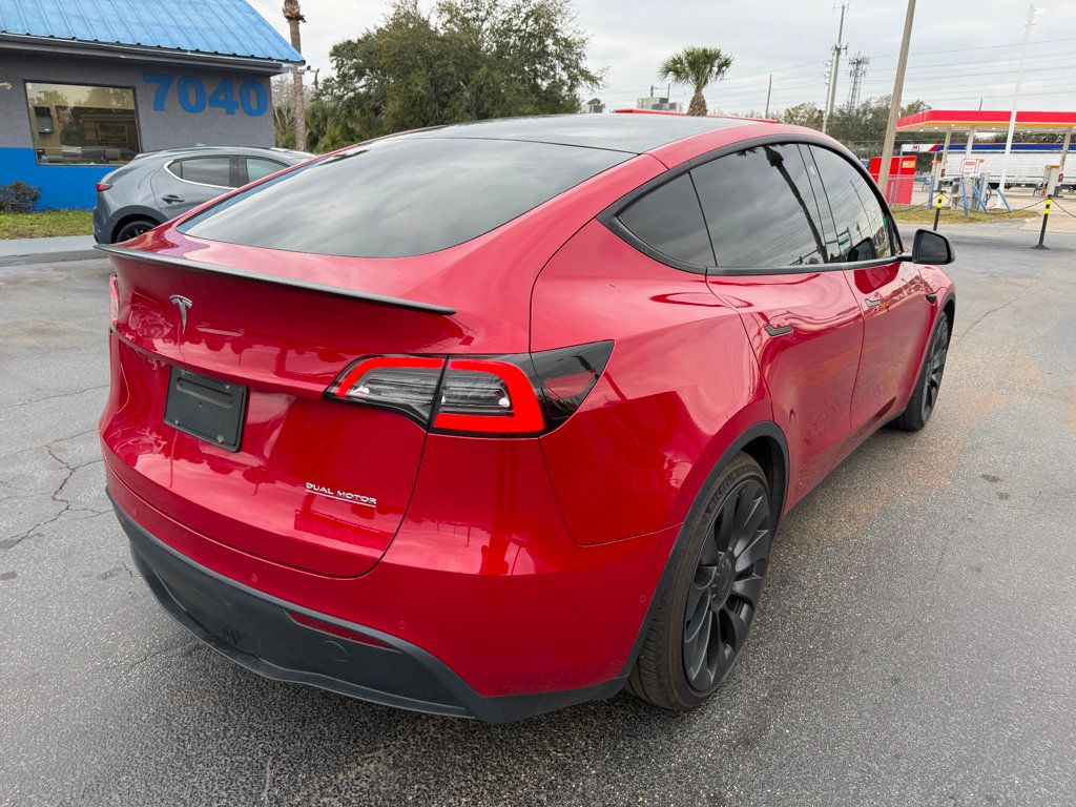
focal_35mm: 24
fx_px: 746
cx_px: 538
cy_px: 404
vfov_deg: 56.8
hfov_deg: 71.6
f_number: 1.78
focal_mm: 6.76
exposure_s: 1/153
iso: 64
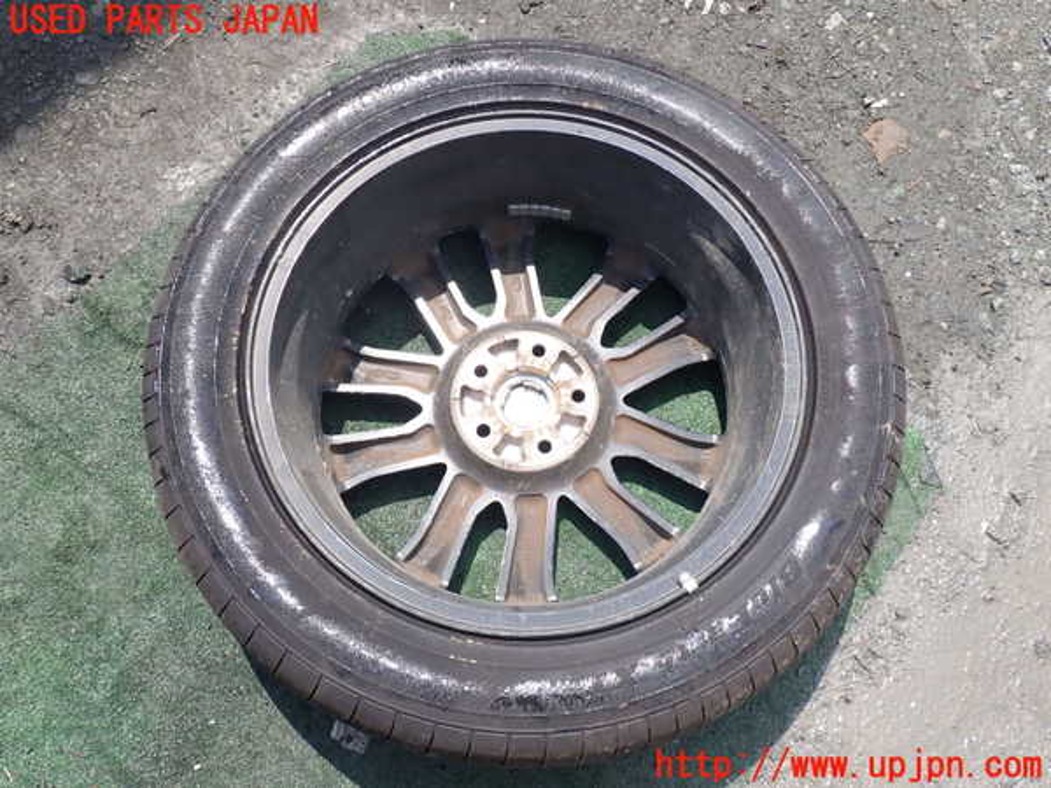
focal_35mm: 30
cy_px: 394
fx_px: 911
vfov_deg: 46.8
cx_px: 526
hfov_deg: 60.0
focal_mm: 5.4
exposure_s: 1/640
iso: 100
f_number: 3.2
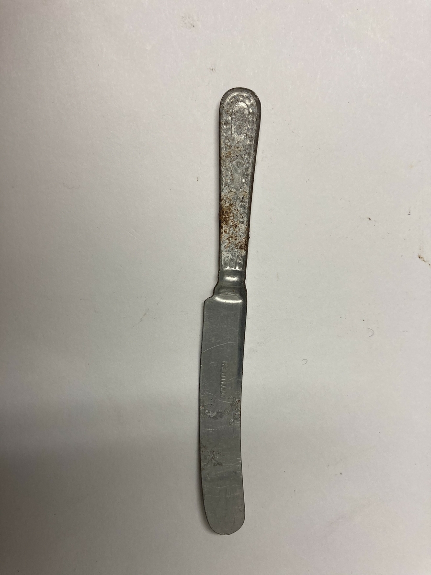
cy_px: 288
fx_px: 465
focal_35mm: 28
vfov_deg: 63.4
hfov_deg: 49.7
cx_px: 216
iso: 80
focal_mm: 3.99
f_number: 1.8
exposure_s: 1/100
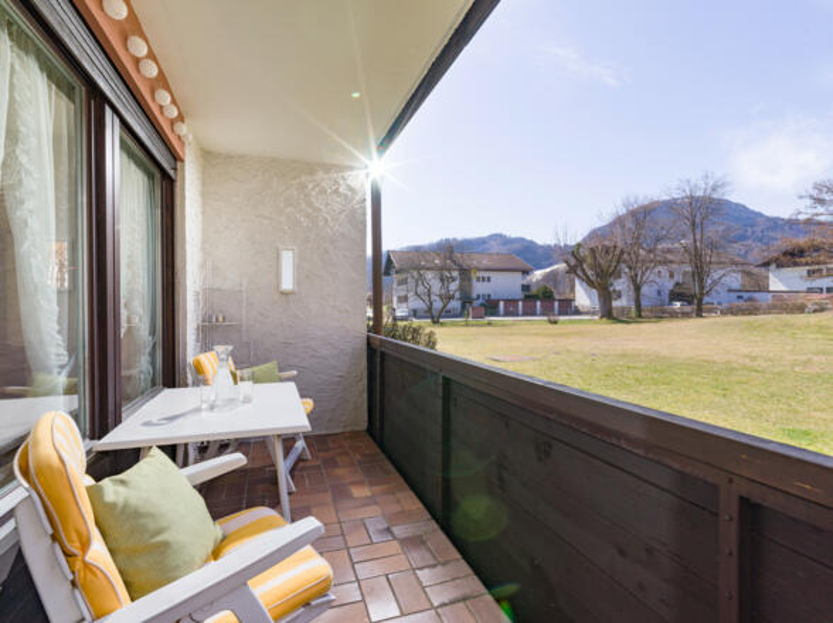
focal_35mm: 16
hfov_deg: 94.5
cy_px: 312
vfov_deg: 78.0
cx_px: 416
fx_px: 385
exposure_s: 1/250
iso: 400
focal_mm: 21
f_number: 8
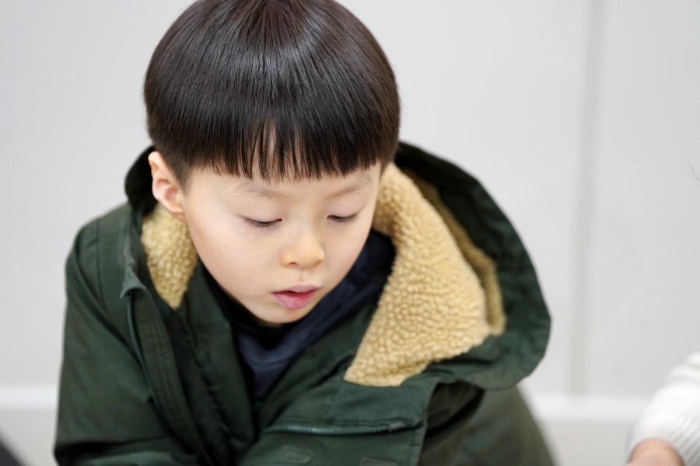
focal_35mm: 188
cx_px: 350
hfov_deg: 10.9
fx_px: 3655
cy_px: 233
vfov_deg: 7.3
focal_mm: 188
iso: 2000
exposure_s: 1/200
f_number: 2.8
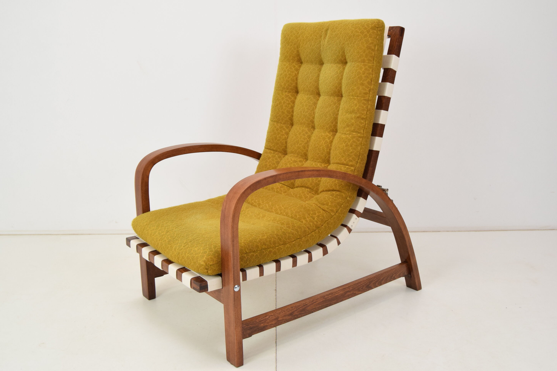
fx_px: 549
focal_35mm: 36
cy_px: 182
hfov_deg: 53.8
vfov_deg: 37.3
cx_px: 276
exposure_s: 1/160
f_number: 6.3
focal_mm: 23
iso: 1600
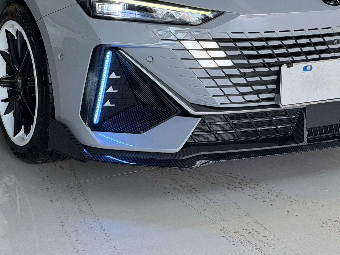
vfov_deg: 14.4
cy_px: -11
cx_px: 143
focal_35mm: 101
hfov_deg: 19.4
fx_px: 992
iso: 100
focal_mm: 6.76
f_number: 1.78
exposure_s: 1/202
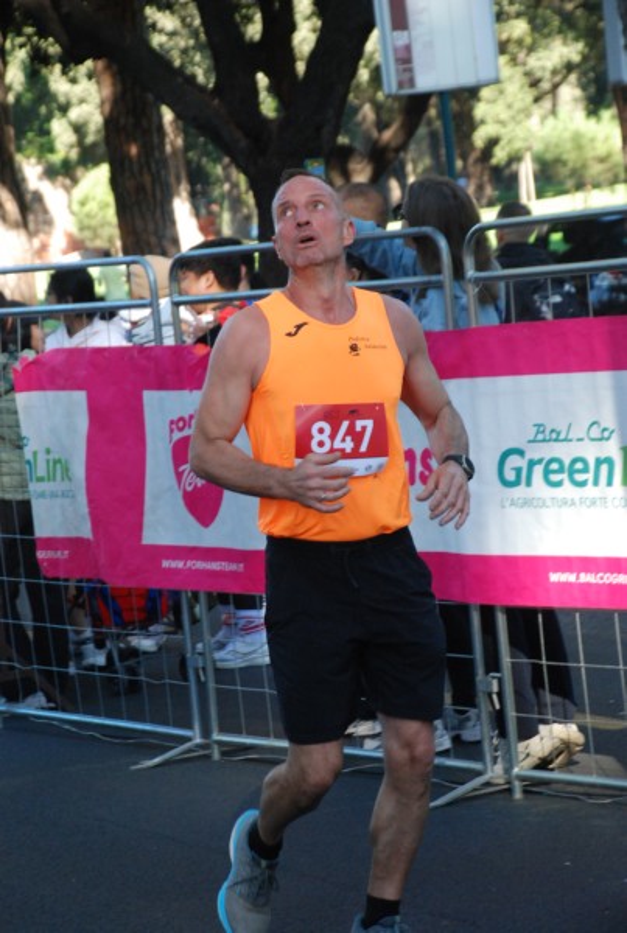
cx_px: 314
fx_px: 3508
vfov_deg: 15.2
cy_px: 466
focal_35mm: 135
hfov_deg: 10.2
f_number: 5.6
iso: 1000
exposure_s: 1/250
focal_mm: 90
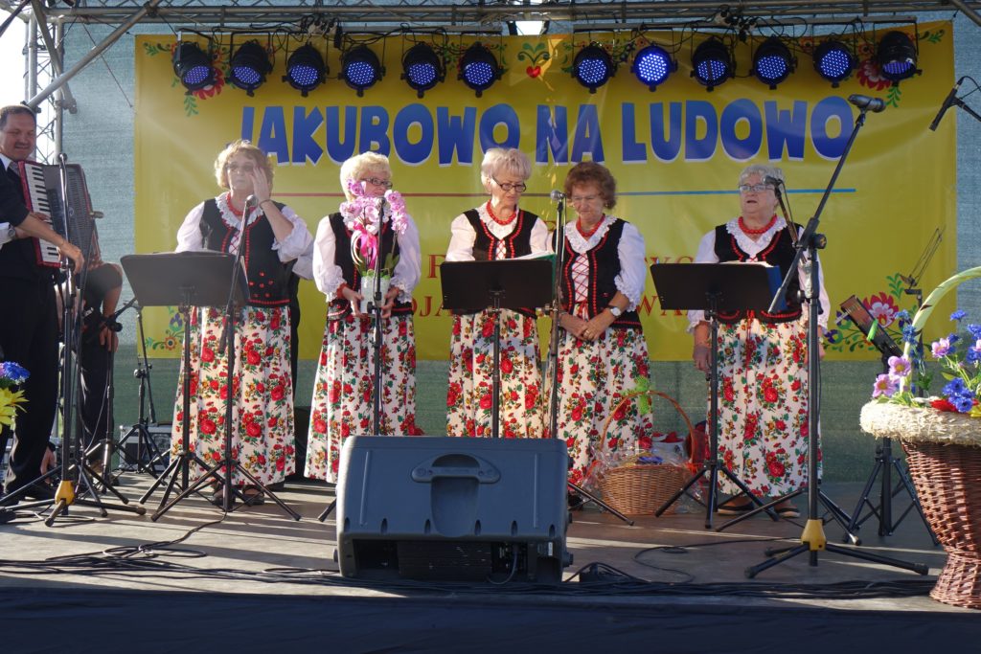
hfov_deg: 38.2
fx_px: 1417
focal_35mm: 52
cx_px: 490
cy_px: 327
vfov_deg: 26.0
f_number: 4
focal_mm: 18.98
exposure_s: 1/250
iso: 125
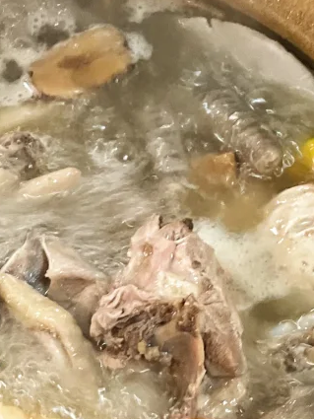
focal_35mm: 261
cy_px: 248
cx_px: -78
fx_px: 3155
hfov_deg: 5.7
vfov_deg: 7.6
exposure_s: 1/33
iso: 200
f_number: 2.8
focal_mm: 9
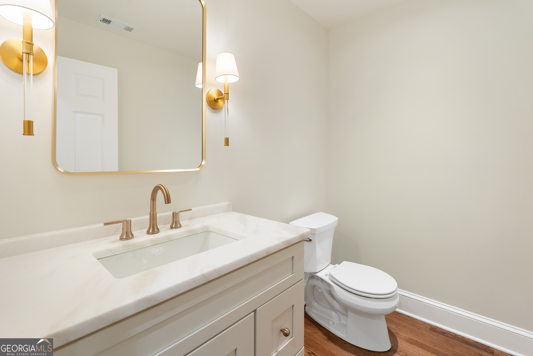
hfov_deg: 96.7
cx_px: 266
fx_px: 237
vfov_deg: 73.8
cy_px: 178
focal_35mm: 16
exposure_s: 1/13
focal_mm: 16
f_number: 6.3
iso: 1250
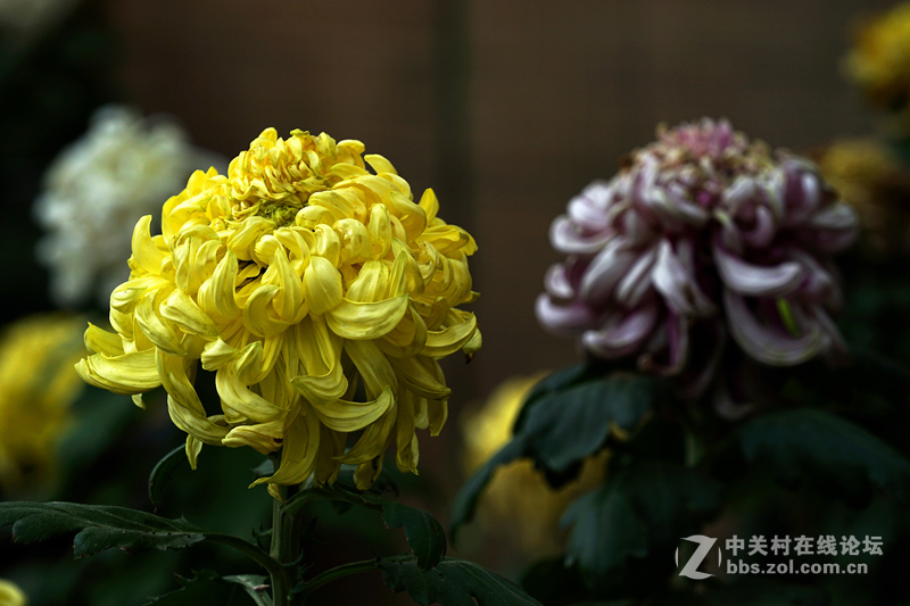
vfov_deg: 6.2
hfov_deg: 9.2
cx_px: 455
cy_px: 303
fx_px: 5635
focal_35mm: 223
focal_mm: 223
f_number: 8
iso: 160
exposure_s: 1/250
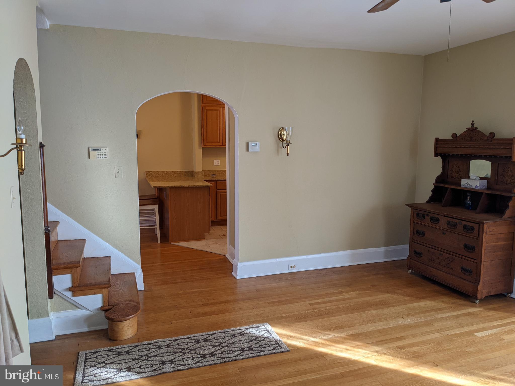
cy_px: 193
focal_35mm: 27
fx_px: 402
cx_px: 258
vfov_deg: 51.4
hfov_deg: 65.3
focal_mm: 4.38
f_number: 1.73
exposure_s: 1/40
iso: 73
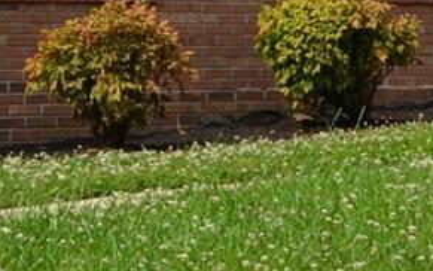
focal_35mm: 205
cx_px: -73
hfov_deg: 10.1
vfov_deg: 6.4
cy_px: -117
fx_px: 2415
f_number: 8
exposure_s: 1/250
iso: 100
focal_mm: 19
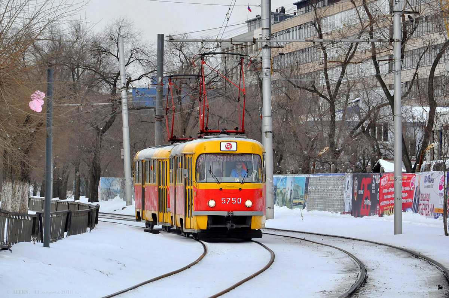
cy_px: 149
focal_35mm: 158
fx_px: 1961
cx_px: 224
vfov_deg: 8.7
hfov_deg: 13.1
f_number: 8
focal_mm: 105
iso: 200
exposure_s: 1/500
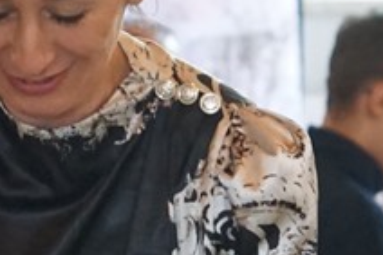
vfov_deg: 3.8
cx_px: -60
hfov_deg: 5.7
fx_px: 3859
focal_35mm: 363
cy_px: -77
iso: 3200
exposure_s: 1/160
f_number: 3.2
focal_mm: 50
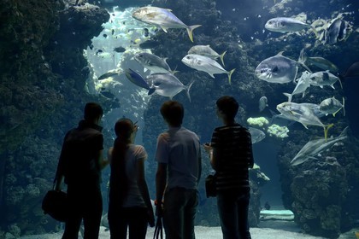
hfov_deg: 58.7
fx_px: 319
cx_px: 180
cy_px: 120
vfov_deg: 41.1
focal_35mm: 32
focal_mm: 32
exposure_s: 1/80
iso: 1600
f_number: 4
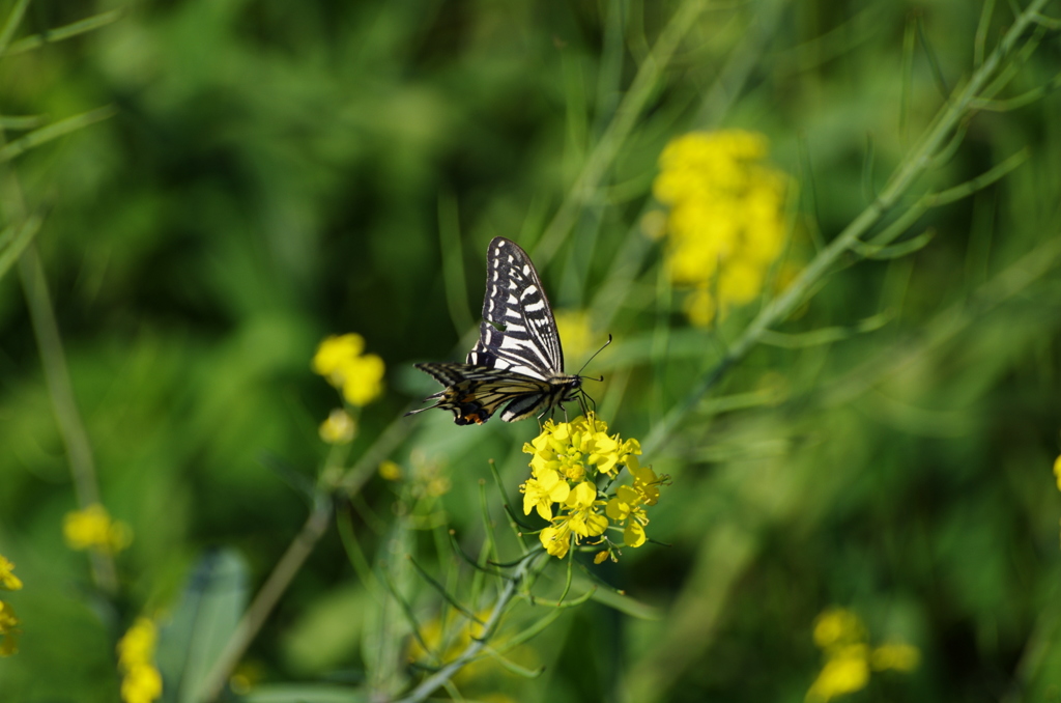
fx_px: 13234
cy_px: 352
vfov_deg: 3.0
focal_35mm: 450
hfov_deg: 4.6
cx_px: 530
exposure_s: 1/400
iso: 100
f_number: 5.6
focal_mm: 300
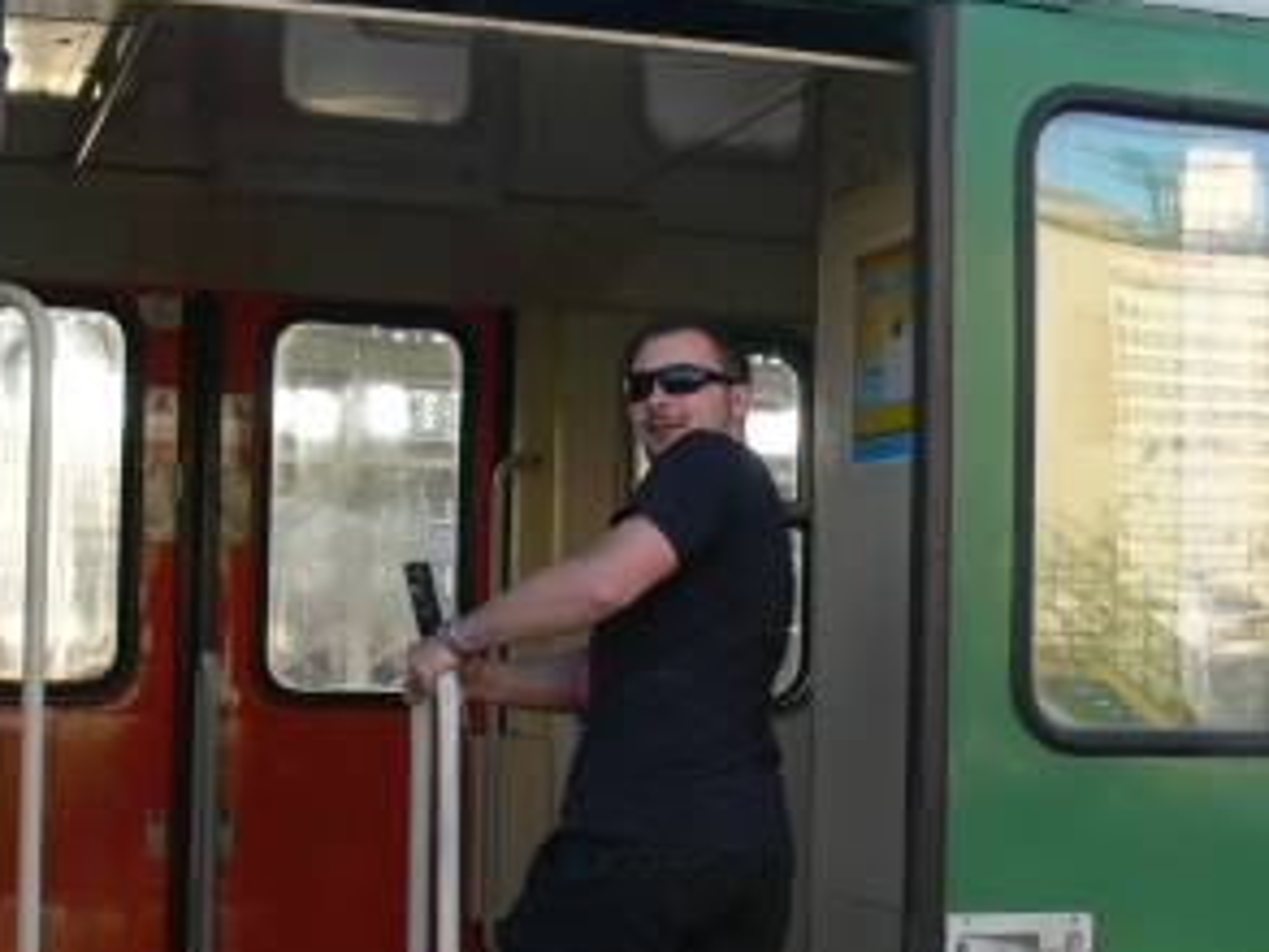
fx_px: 2384
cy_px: 584
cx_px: 520
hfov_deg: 29.7
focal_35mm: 65
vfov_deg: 22.6
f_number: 4.5
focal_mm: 7.4
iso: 100
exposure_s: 1/125
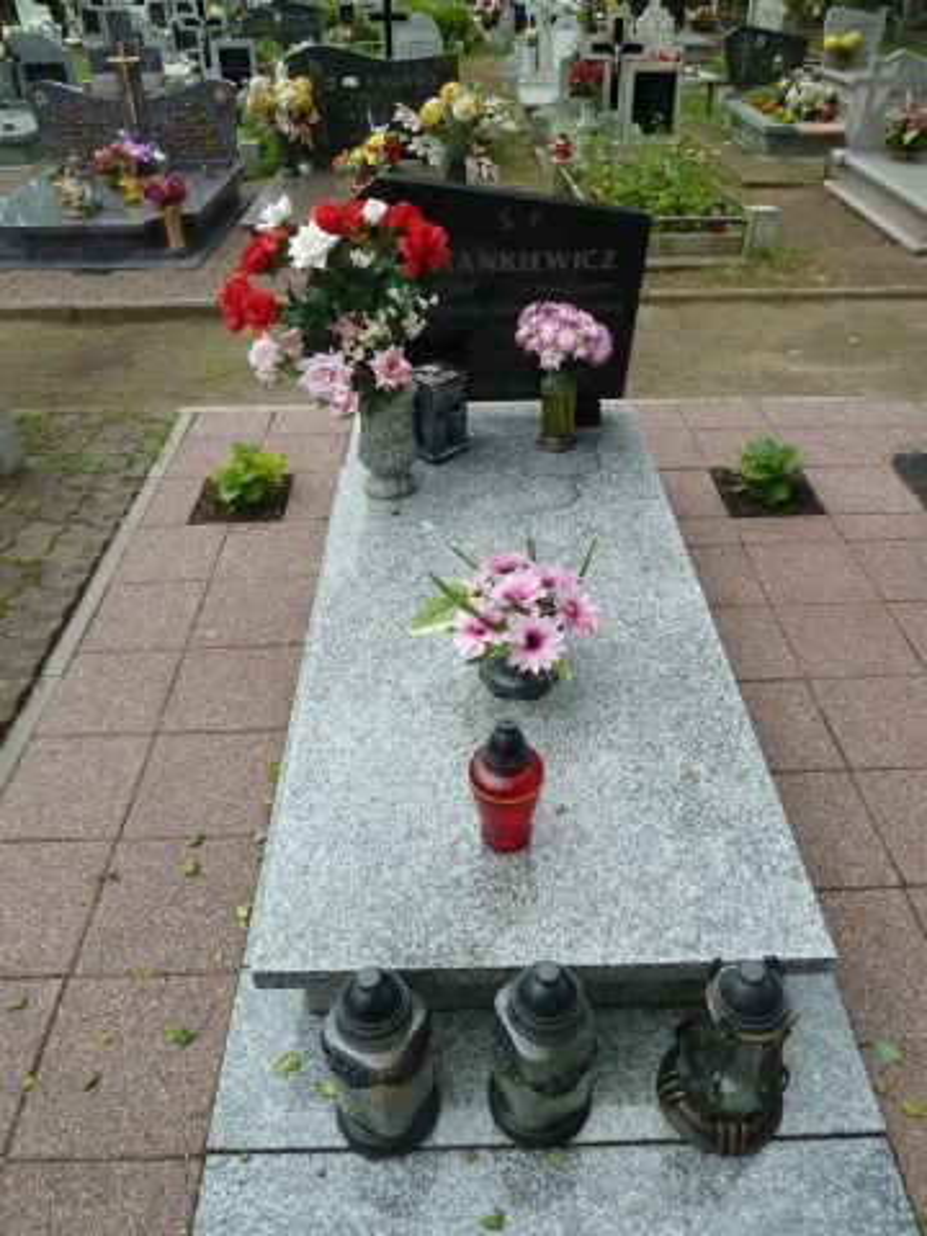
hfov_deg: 54.9
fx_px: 893
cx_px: 464
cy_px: 618
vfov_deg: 69.4
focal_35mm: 25
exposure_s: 1/200
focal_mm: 4.1
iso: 160
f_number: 3.5
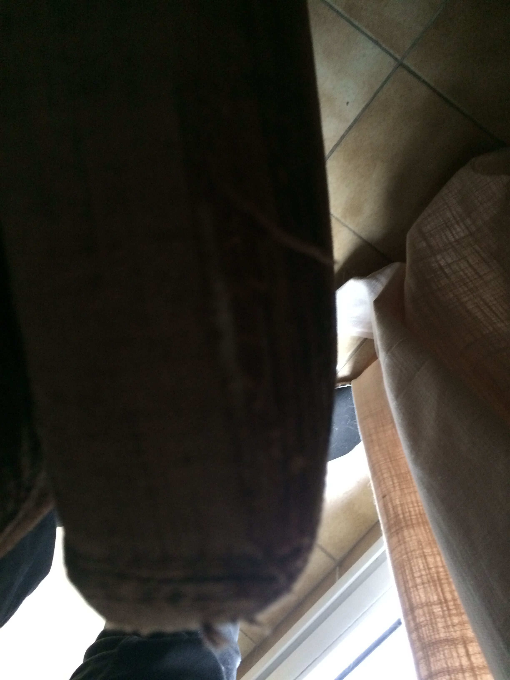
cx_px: 255
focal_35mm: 29
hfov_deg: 48.2
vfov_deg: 61.7
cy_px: 340
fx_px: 570
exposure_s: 1/17
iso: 320
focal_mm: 4.15
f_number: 2.2
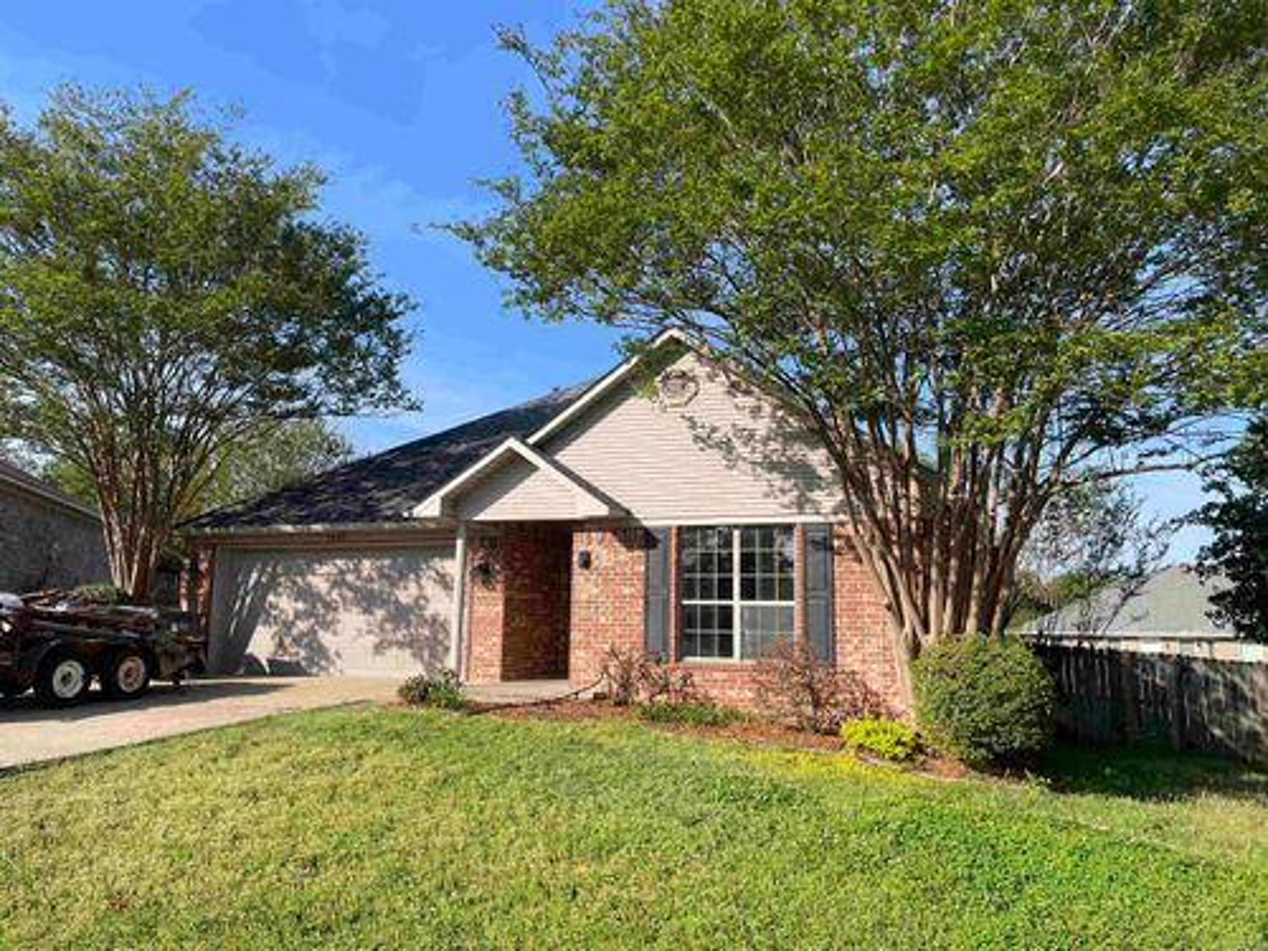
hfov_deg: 67.3
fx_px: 952
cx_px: 634
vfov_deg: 53.1
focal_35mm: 26
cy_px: 476
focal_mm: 4.2
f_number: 1.6
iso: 32
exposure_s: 1/2174
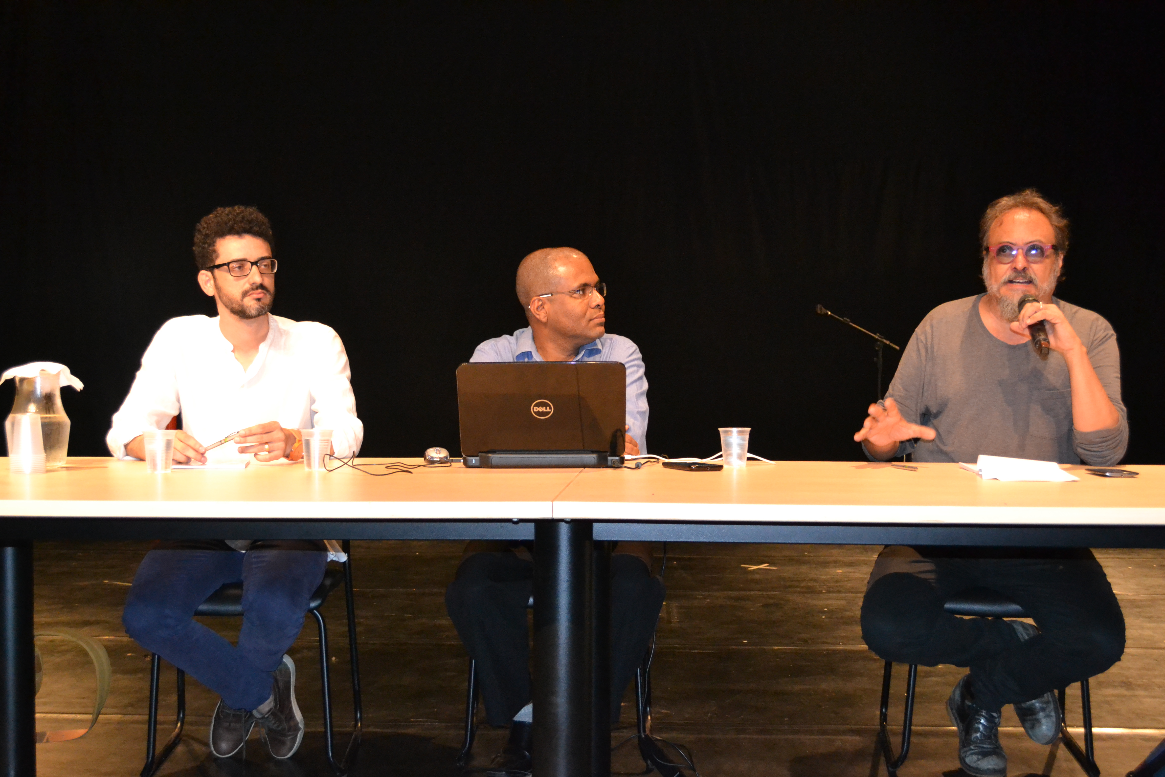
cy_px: 388
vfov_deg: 29.9
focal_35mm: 45
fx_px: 1456
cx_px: 582
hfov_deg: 43.6
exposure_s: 1/60
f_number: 4.5
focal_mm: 30
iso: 2800
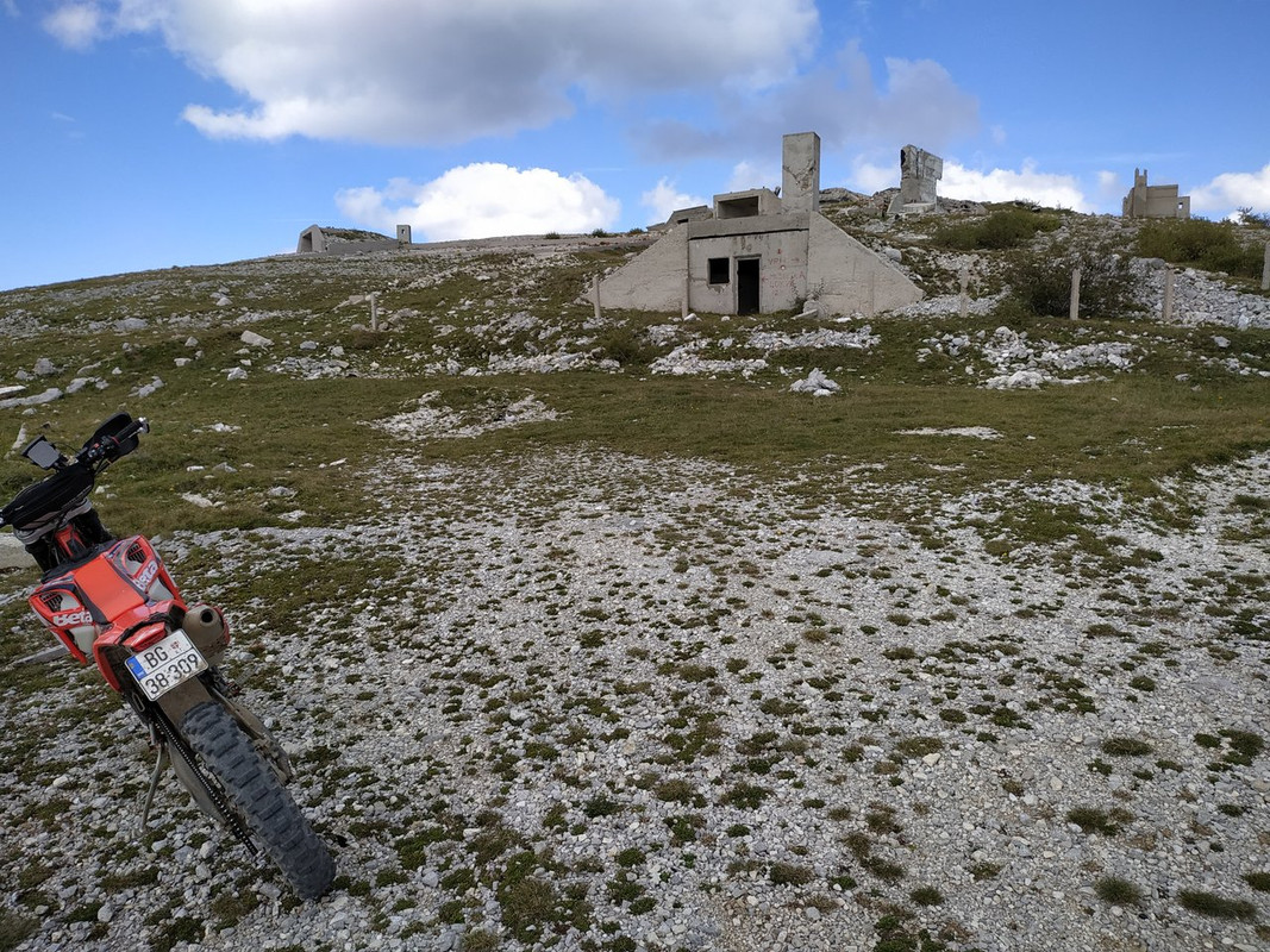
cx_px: 635
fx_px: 880
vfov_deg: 56.8
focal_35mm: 24
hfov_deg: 71.6
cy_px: 476
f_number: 1.9
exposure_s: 1/1454
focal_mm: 3.94
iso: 100
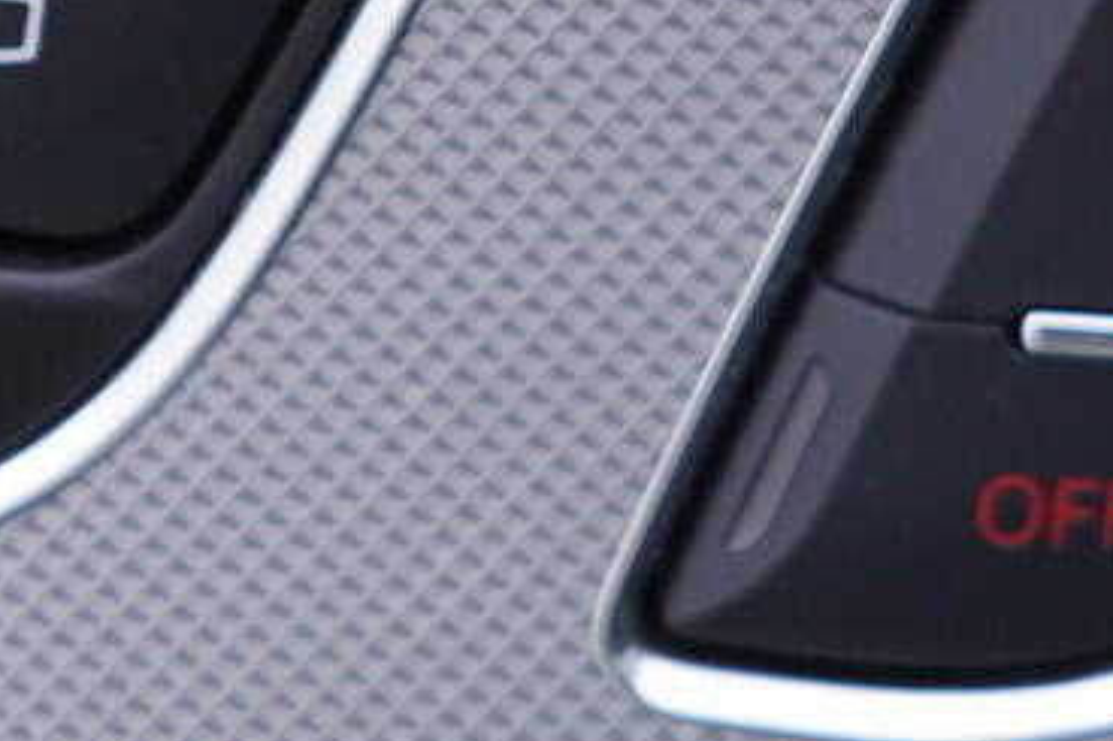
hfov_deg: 14.5
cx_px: 671
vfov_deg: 9.6
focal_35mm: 141
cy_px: -157
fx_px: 4357
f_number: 2.8
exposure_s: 1/40
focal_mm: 24
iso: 125
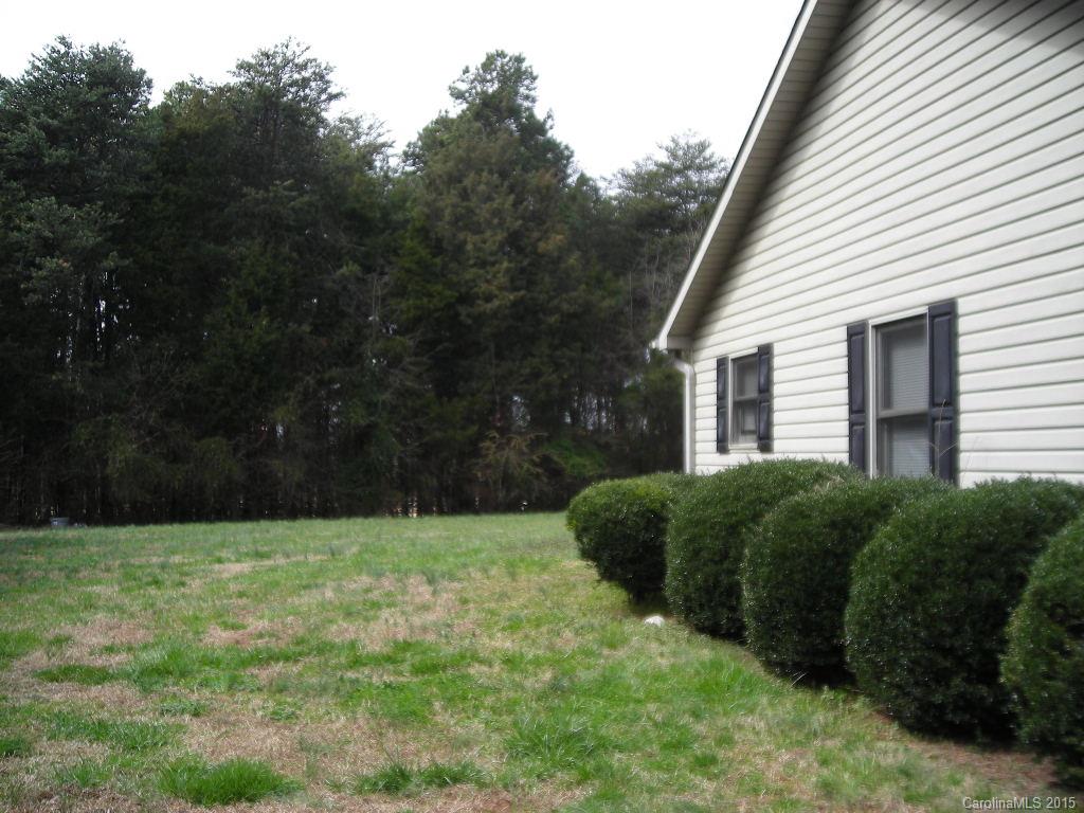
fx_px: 1190
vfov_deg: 37.7
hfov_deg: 49.0
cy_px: 406
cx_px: 542
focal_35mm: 38
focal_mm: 6.3
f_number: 3.2
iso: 50
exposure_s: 1/348
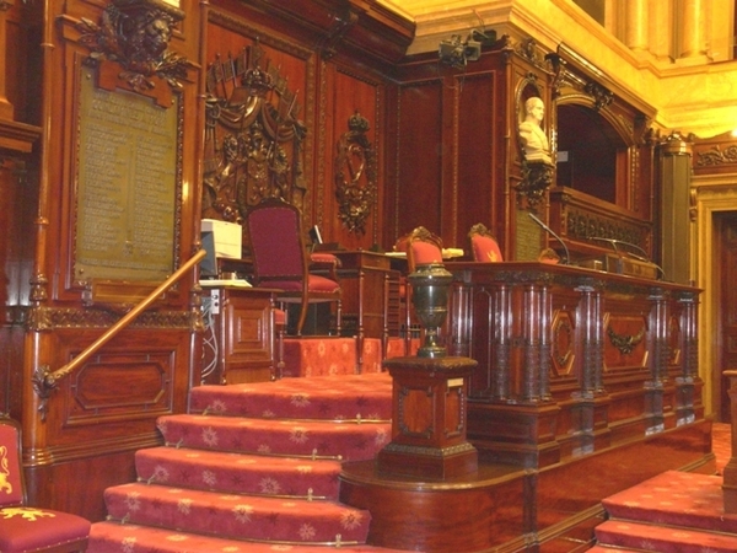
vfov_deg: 32.2
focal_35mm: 45
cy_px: 276
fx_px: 958
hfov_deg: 42.1
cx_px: 368
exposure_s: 1/8
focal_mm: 7.4
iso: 400
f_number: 3.2
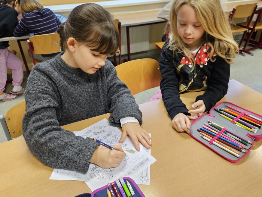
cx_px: 137
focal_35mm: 27
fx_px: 204
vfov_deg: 51.2
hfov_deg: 65.3
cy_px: 87
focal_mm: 5.4
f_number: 1.8
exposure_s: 1/100
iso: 500
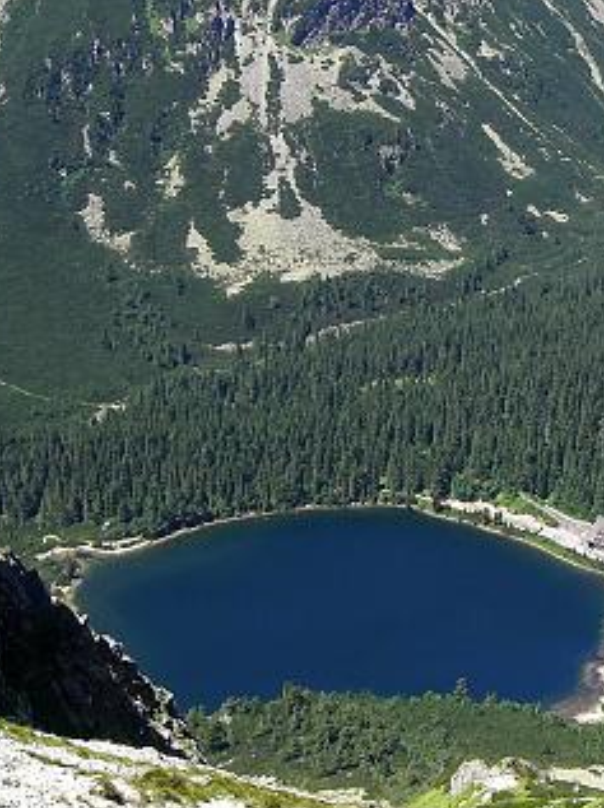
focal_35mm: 72
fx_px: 1678
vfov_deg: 26.7
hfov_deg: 20.0
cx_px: 540
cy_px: 212
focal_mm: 6.3
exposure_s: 1/320
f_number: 4.4
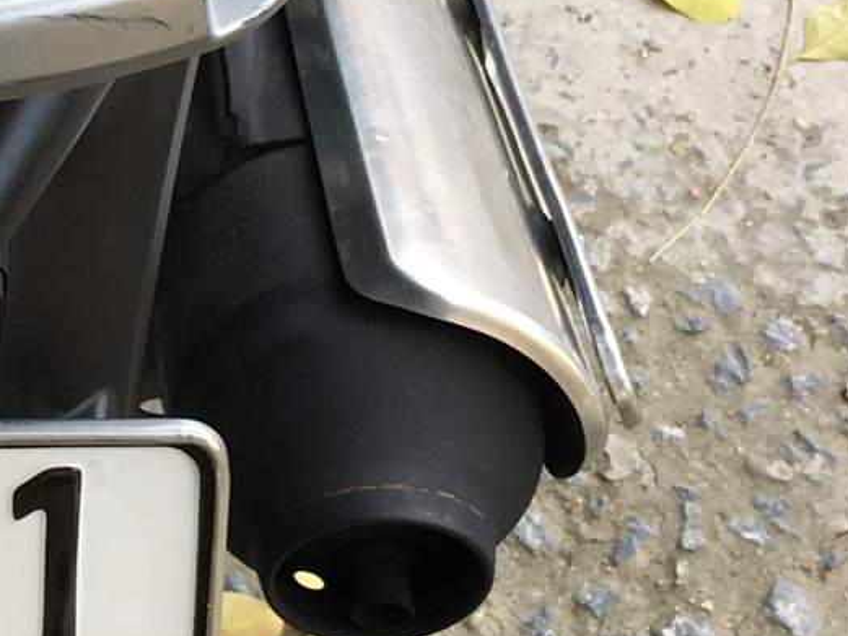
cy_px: 109
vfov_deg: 12.9
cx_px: -314
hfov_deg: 16.2
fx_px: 2793
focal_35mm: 114
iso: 25
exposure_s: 1/123
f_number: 2.2
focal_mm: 4.15
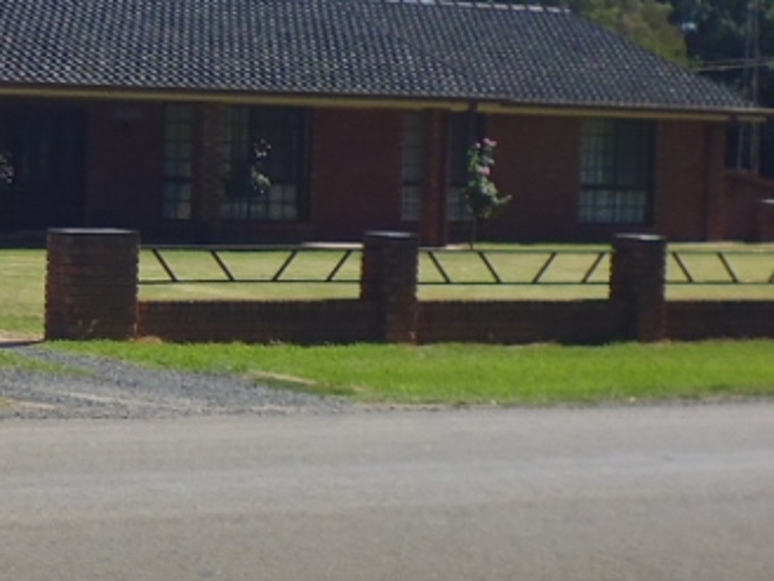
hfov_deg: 21.6
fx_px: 1901
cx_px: -120
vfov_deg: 17.0
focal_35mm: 85
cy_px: -5
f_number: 10
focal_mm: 6.3
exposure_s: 1/100
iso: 100
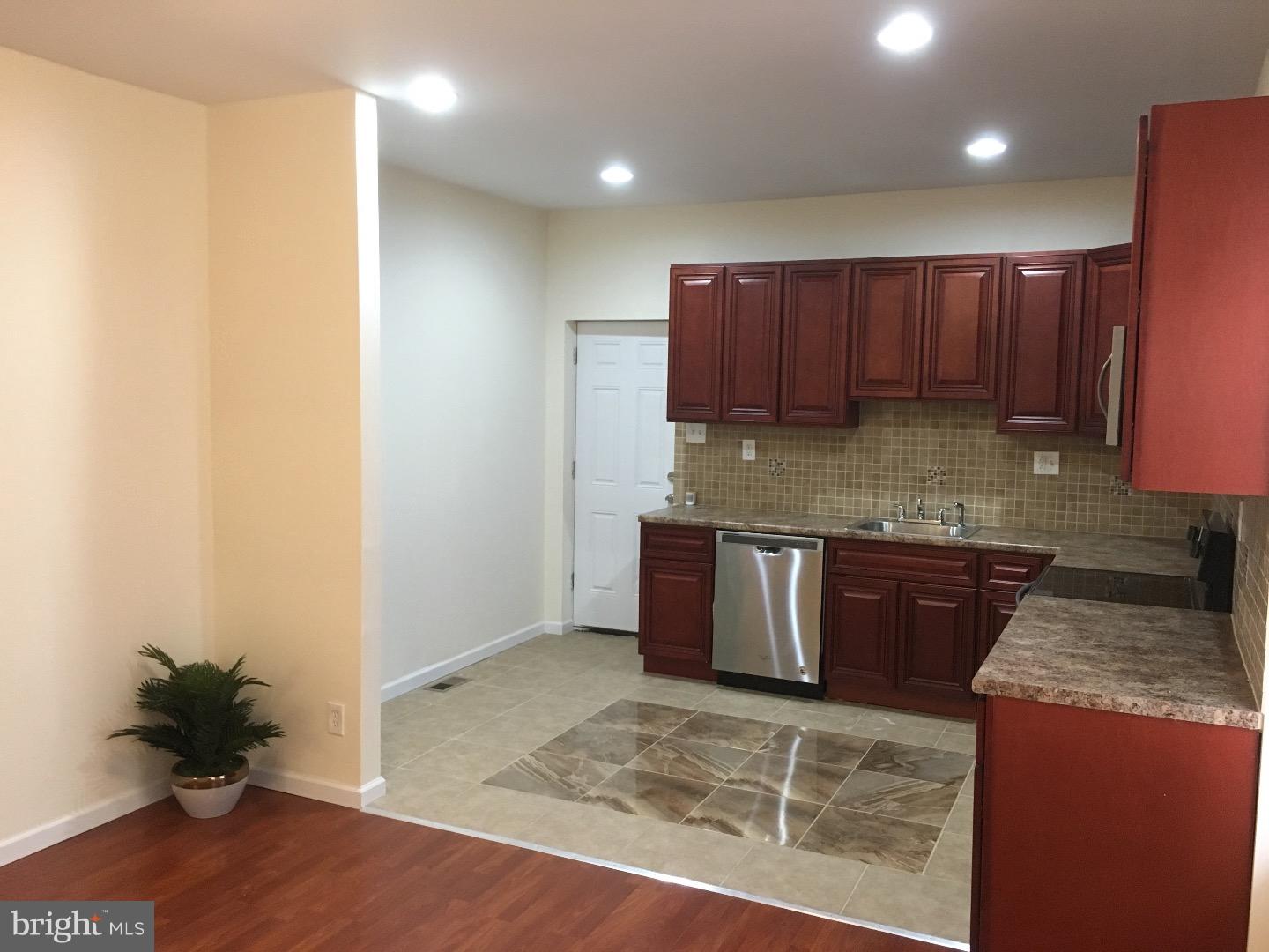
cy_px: 476
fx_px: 1063
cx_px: 634
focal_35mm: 29
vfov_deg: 48.2
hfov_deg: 61.7
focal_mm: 4.15
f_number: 2.2
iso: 160
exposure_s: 1/30
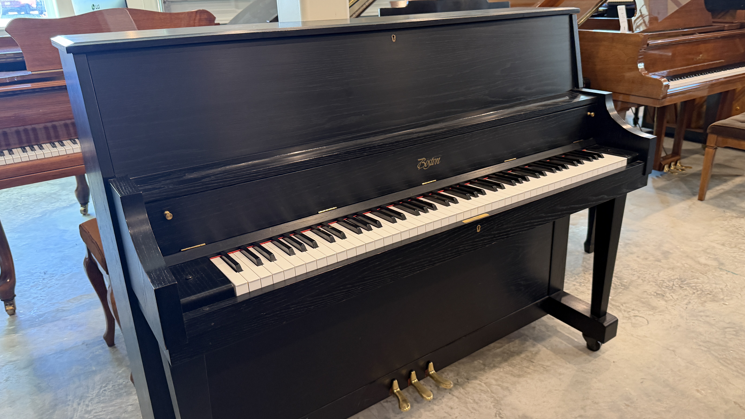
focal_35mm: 27
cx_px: 383
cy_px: 186
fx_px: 533
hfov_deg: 69.8
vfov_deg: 42.8
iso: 320
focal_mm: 6.76
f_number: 1.78
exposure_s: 1/60
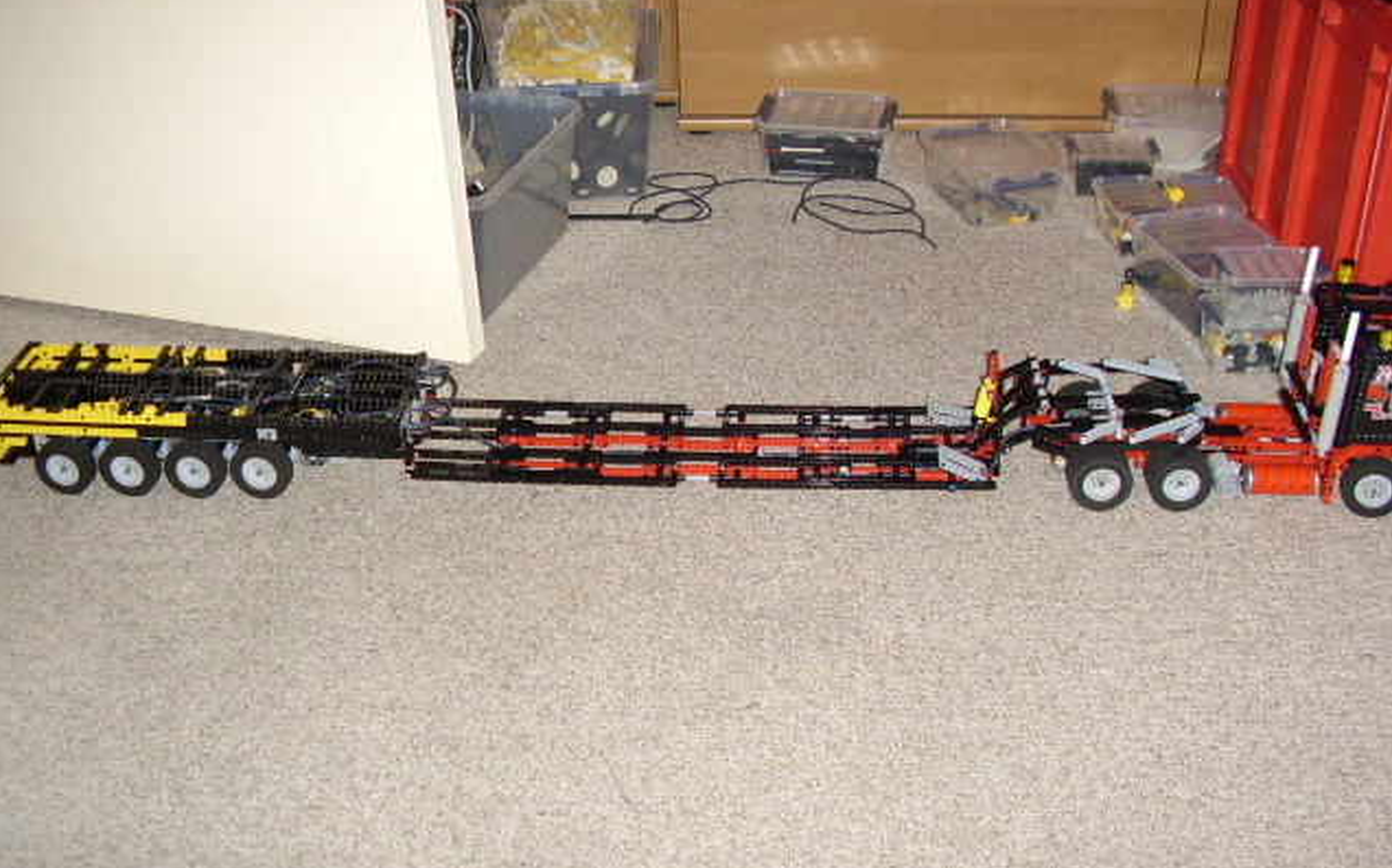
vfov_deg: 39.4
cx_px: 694
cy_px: 429
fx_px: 1214
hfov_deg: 59.7
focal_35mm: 32
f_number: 2.9
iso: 183
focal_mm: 5.8
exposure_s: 1/30
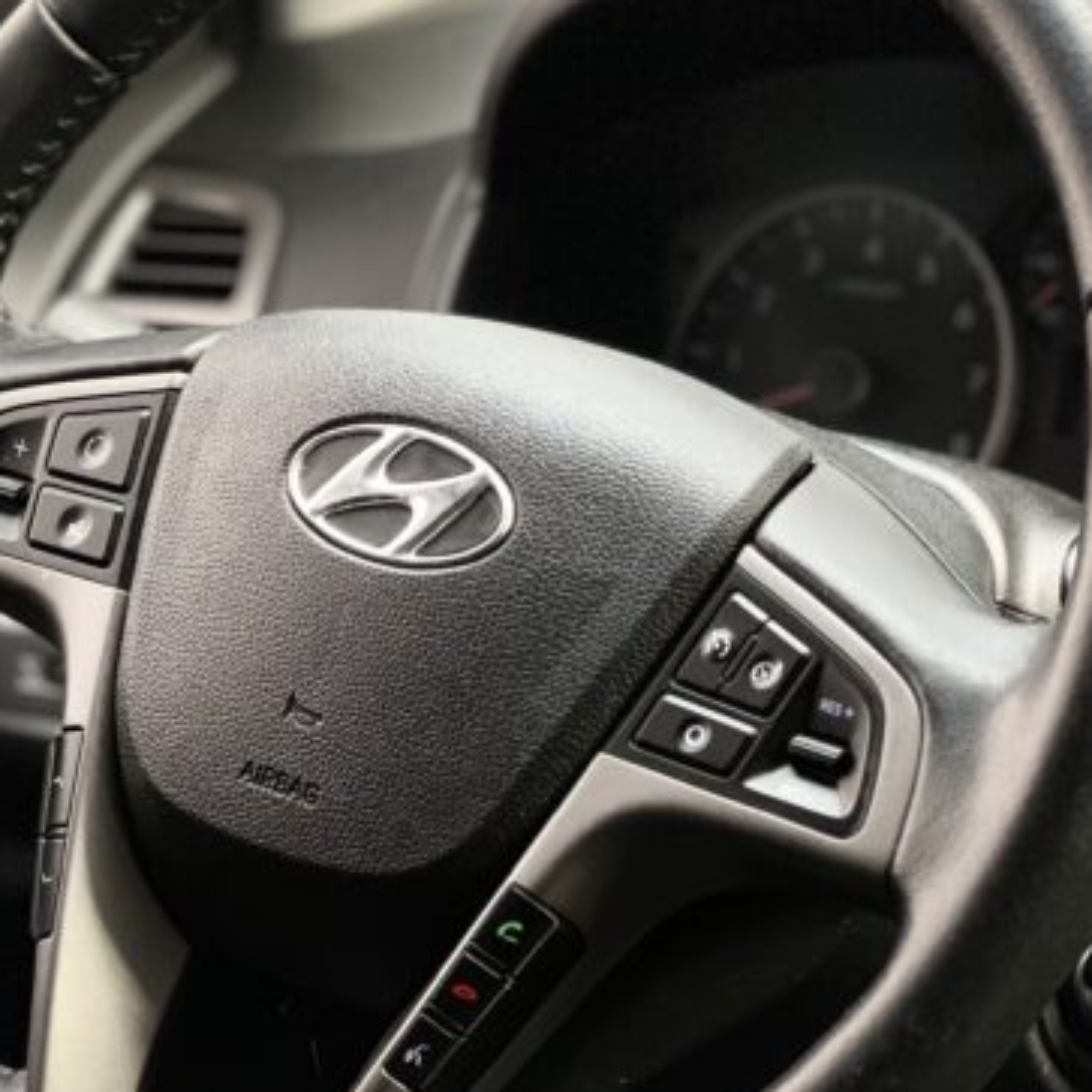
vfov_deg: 11.6
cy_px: 548
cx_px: 475
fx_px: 5354
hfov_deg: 11.6
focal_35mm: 150
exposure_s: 1/102
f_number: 2.8
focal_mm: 9
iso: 250
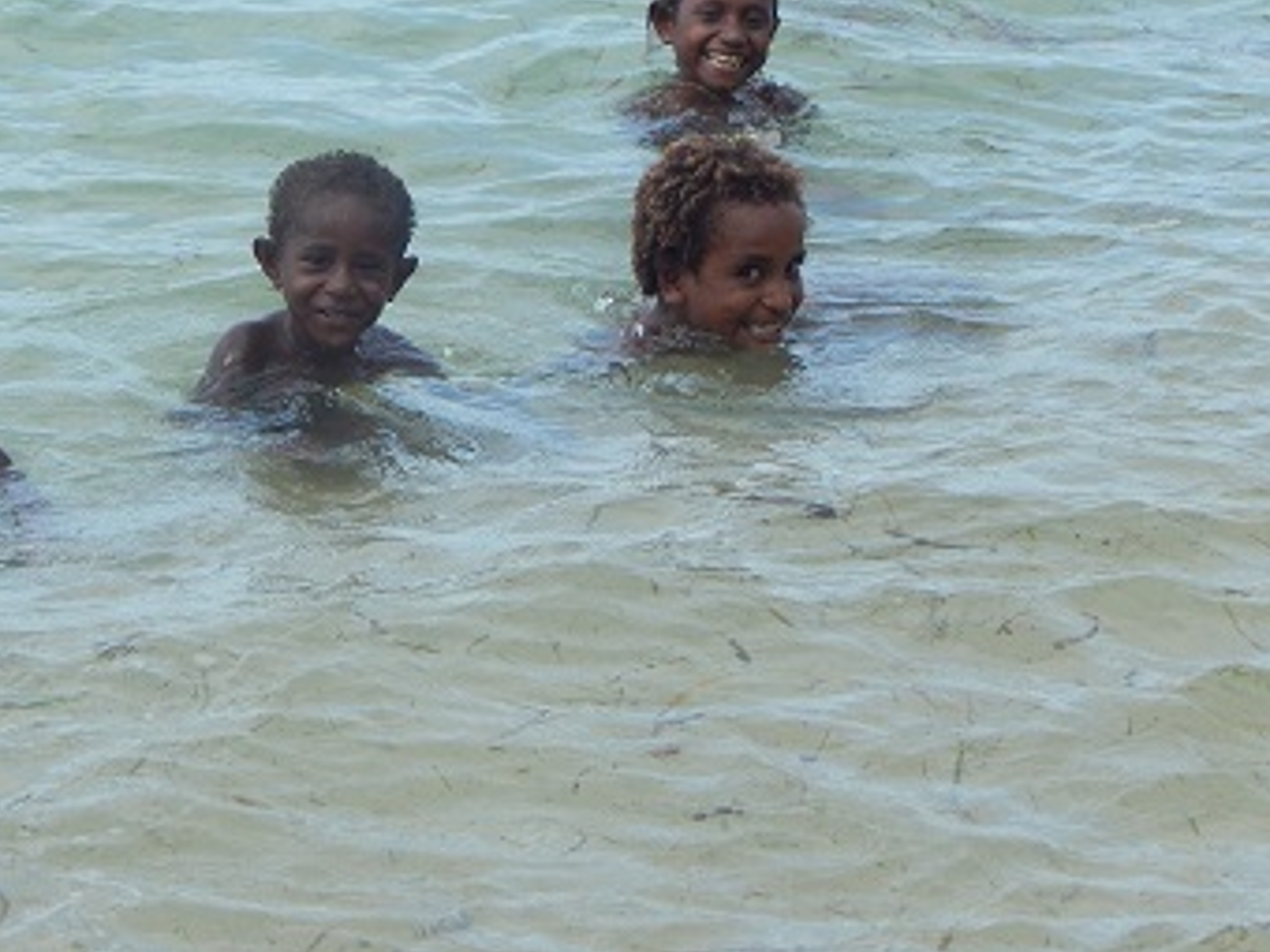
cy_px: 175
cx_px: 381
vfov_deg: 8.6
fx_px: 6347
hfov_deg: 11.4
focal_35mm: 173
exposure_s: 1/500
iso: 125
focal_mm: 18.7
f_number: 4.5
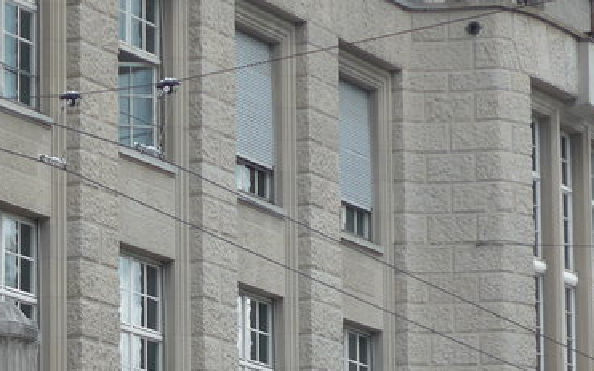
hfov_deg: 12.3
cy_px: 604
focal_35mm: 168
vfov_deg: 7.6
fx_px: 2720
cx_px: 14
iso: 80
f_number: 3.2
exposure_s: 1/200
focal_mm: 10.1
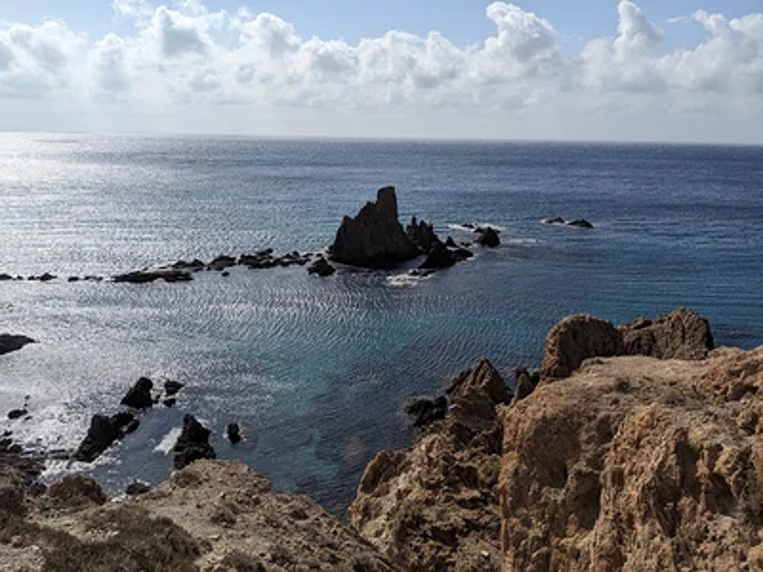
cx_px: 382
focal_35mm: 27
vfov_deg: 51.4
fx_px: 595
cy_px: 286
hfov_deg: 65.3
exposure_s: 1/7812
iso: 58
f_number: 1.73
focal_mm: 4.38
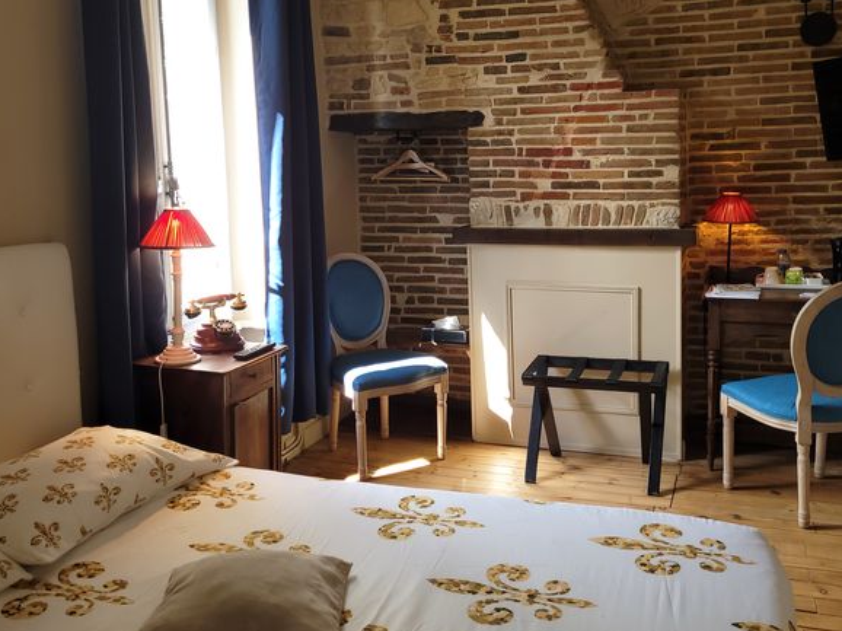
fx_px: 875
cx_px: 436
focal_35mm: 36
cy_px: 239
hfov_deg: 51.4
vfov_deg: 39.4
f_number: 1.8
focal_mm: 5.4
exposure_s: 1/50
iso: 40
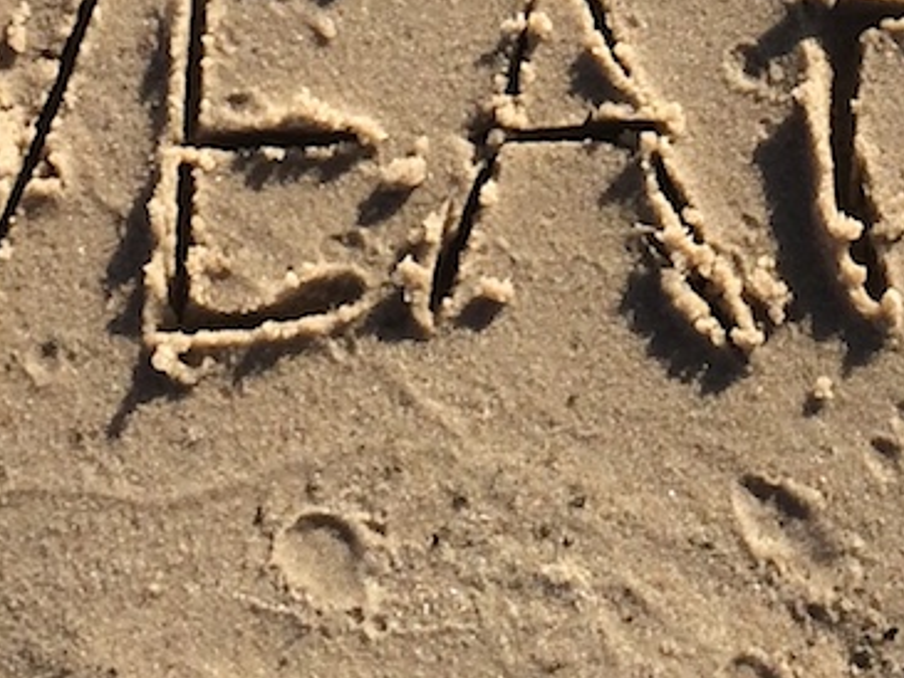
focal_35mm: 127
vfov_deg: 11.0
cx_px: 820
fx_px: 3318
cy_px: -470
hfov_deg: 15.3
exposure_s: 1/1642
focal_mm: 4.15
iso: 32
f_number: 2.2
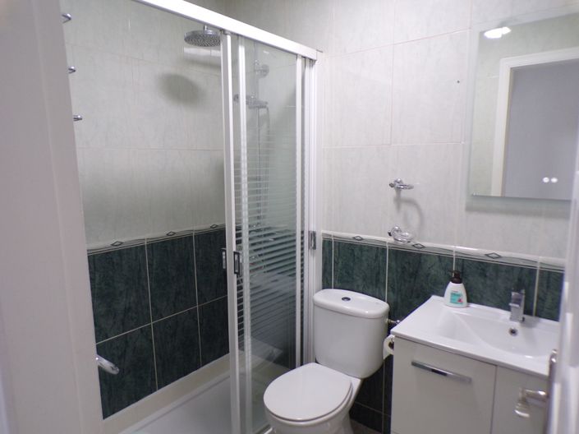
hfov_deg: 71.6
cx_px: 290
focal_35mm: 24
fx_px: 401
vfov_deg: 56.8
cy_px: 217
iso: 197
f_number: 3
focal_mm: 4.3
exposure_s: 1/34
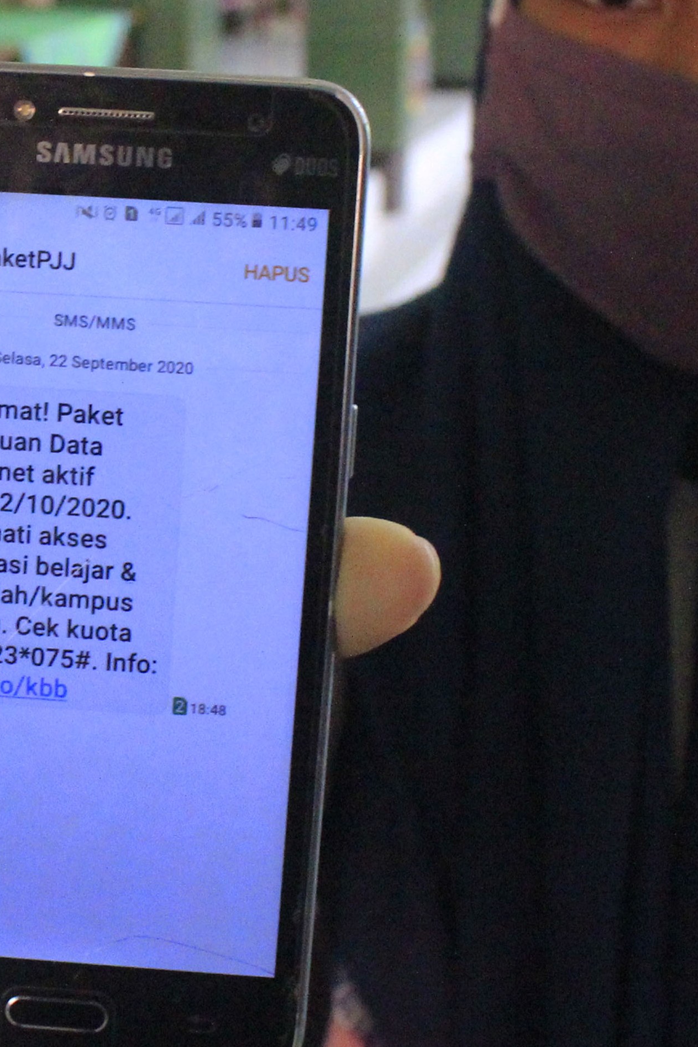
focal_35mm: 62
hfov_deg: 21.1
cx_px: -4
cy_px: 415
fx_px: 1803
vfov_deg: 32.3
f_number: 3.5
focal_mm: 16
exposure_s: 1/60
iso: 400
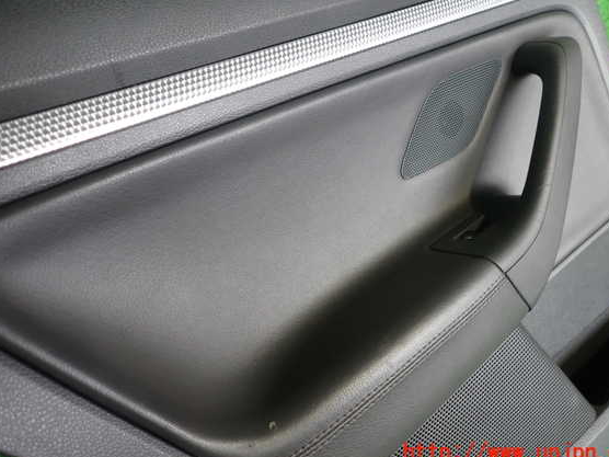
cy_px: 220
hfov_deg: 65.3
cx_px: 322
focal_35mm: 27
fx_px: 475
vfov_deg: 51.3
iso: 200
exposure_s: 1/30
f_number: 2
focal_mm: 4.5
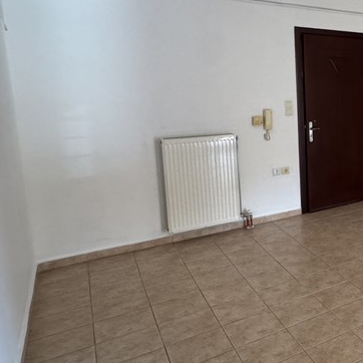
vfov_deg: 46.8
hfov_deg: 33.8
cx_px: 474
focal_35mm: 35
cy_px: 134
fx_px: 415
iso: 320
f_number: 2.2
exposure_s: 1/86
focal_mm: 2.22
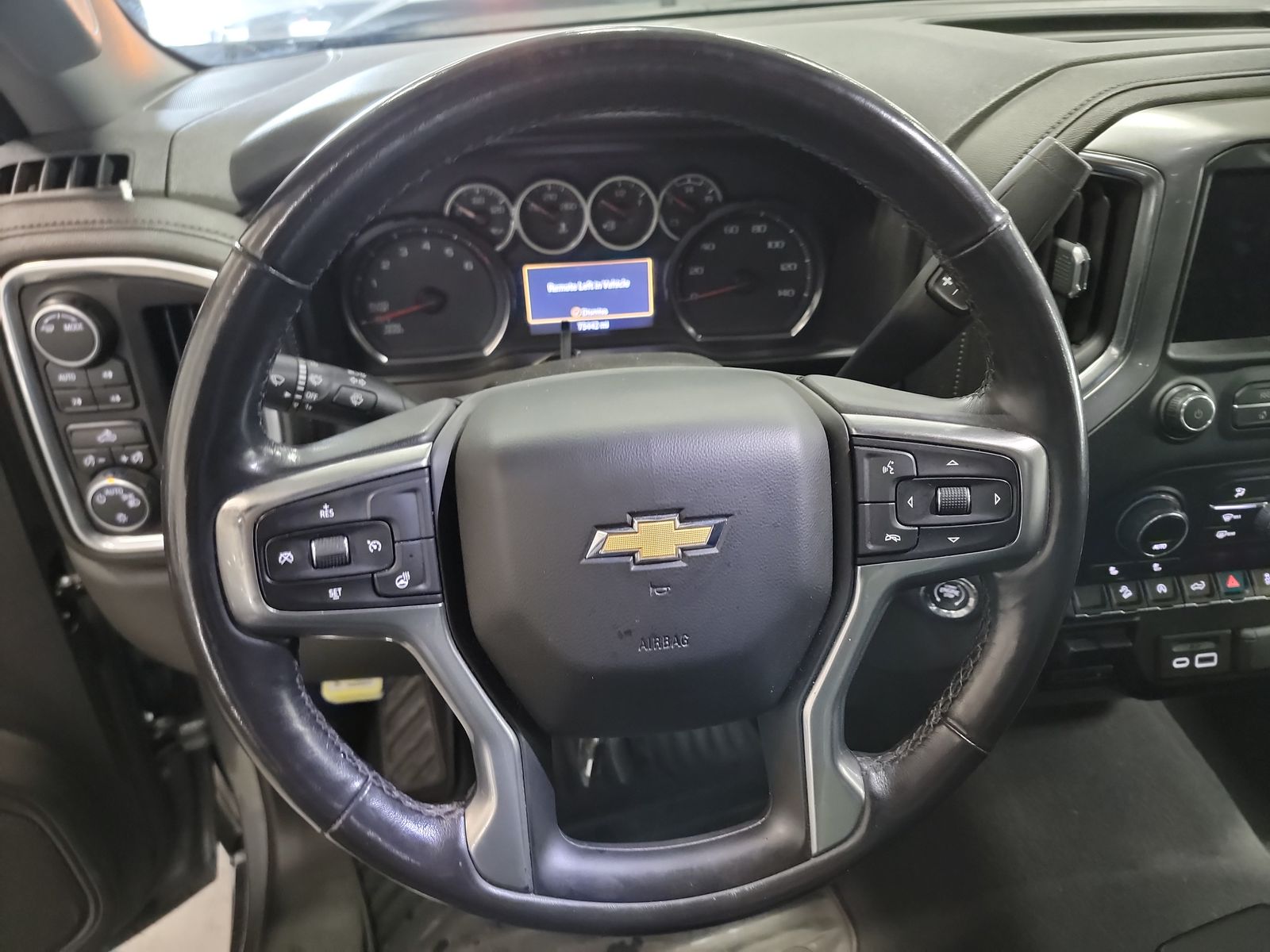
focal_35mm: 24
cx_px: 635
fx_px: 881
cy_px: 476
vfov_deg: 56.8
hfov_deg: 71.6
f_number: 1.8
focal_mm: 6.7
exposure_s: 1/14
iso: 1478
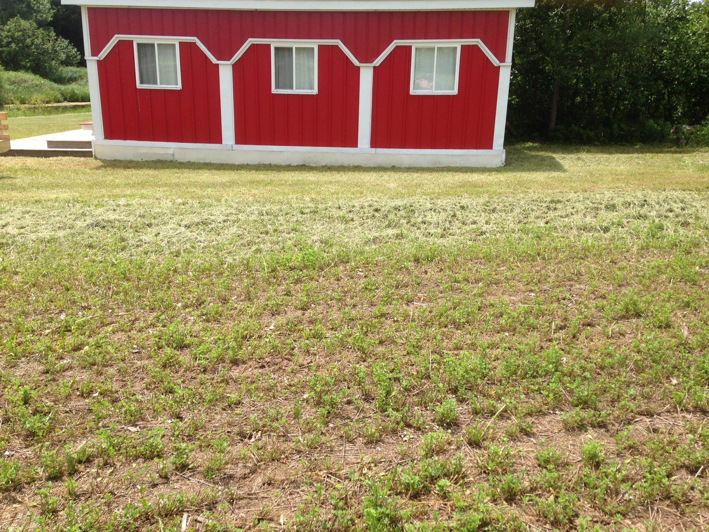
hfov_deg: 55.4
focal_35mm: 33
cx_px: 354
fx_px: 676
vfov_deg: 42.9
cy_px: 266
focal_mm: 4.12
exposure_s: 1/1043
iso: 50
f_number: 2.4
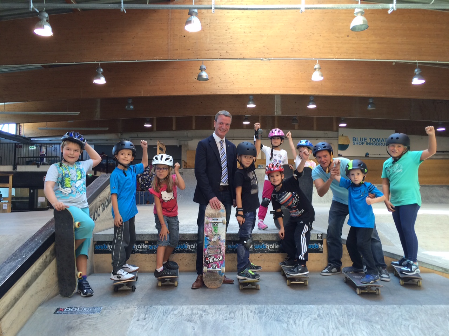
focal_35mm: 29
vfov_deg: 48.2
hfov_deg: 61.7
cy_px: 168
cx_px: 224
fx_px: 376
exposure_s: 1/33
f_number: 2.2
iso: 40
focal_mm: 4.15
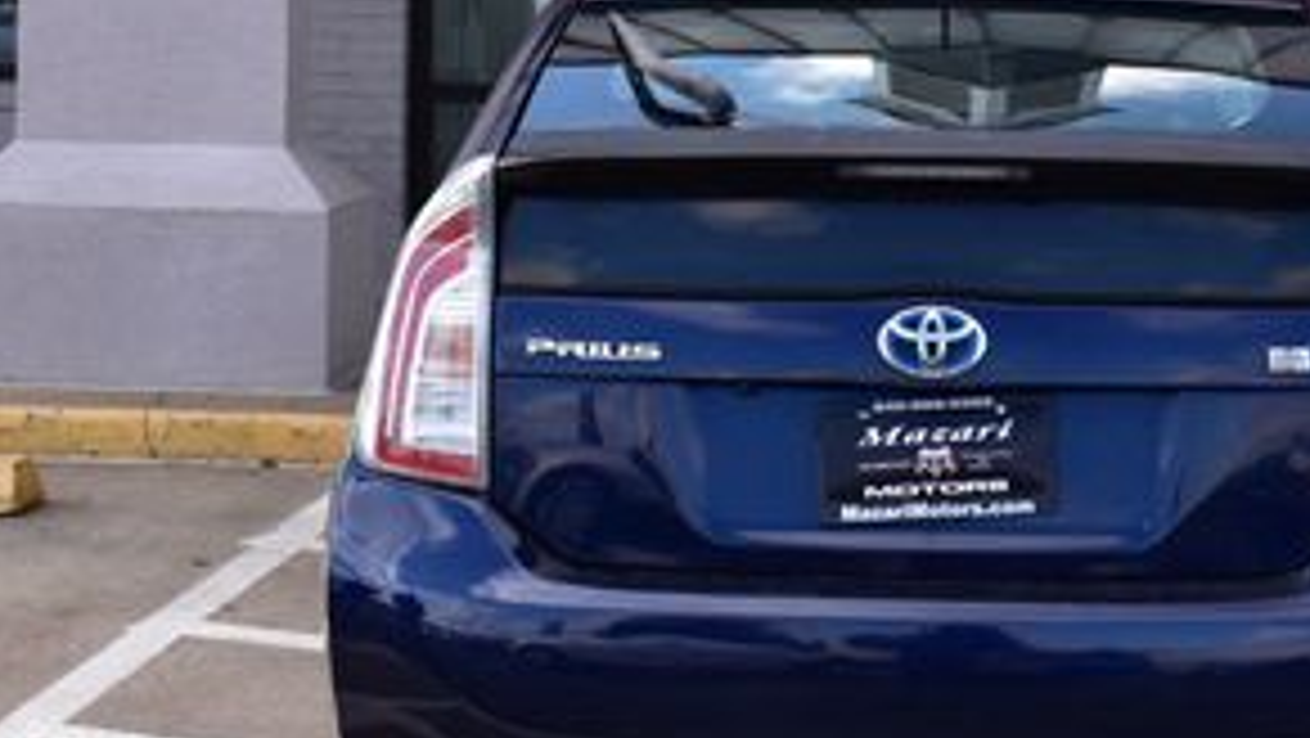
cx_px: 963
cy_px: 50
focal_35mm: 93
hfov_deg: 22.7
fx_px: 3237
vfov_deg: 12.9
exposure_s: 1/250
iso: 400
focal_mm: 27
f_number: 10
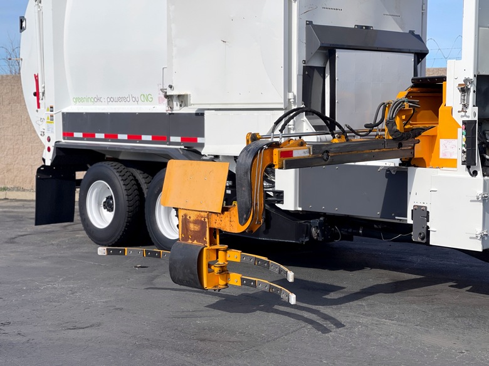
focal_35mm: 64
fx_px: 904
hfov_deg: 30.3
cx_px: 244
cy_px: 183
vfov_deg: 22.9
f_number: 2.2
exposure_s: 1/1908
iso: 32
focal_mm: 7.5
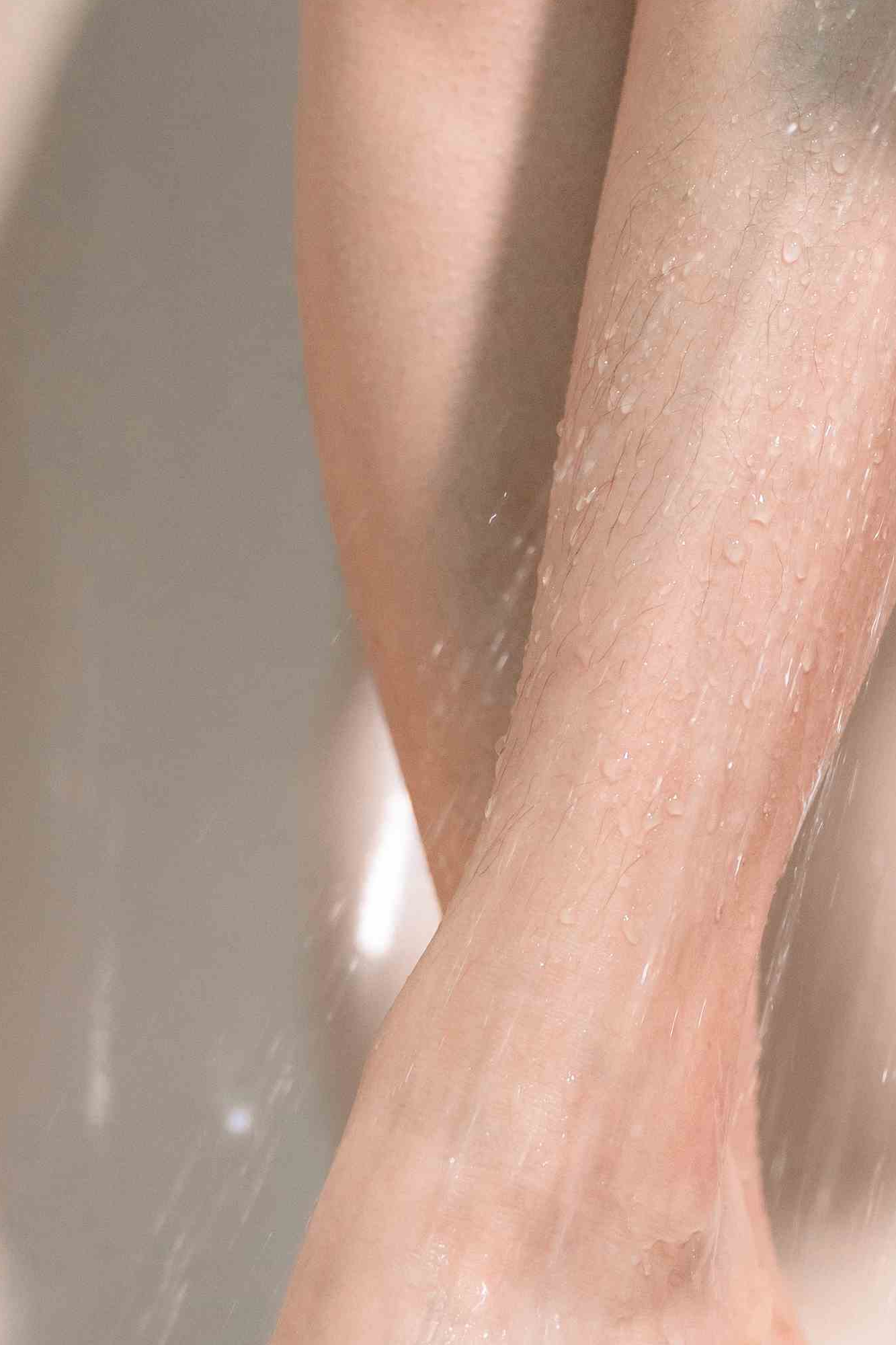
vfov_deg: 24.2
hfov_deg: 16.0
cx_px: 836
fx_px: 3136
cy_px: 668
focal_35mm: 84
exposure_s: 1/320
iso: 1250
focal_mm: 28
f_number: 2.8
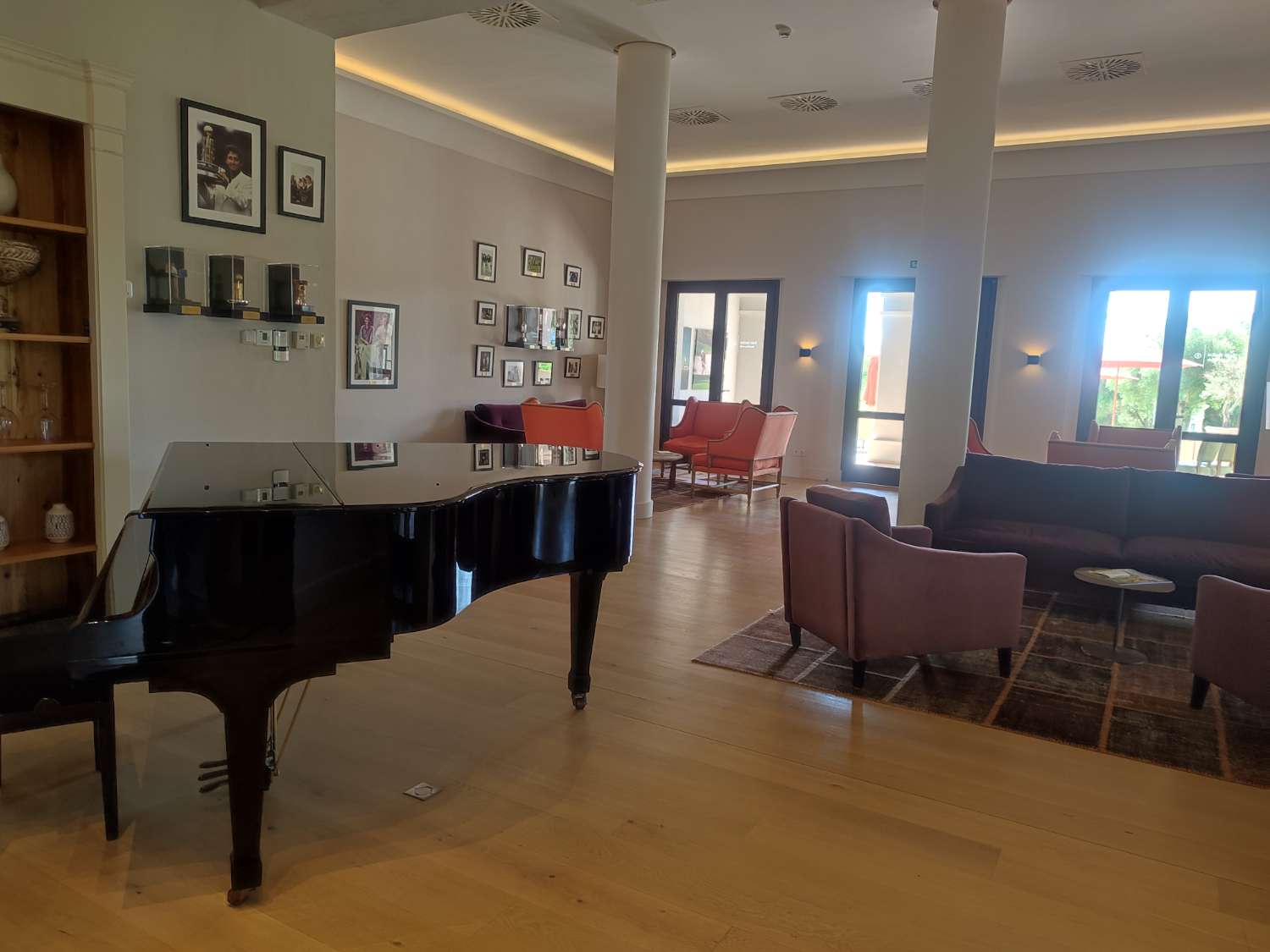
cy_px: 476
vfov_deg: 56.8
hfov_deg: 71.6
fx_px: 881
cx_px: 635
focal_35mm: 24
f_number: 1.89
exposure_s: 1/33
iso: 362
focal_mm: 5.89
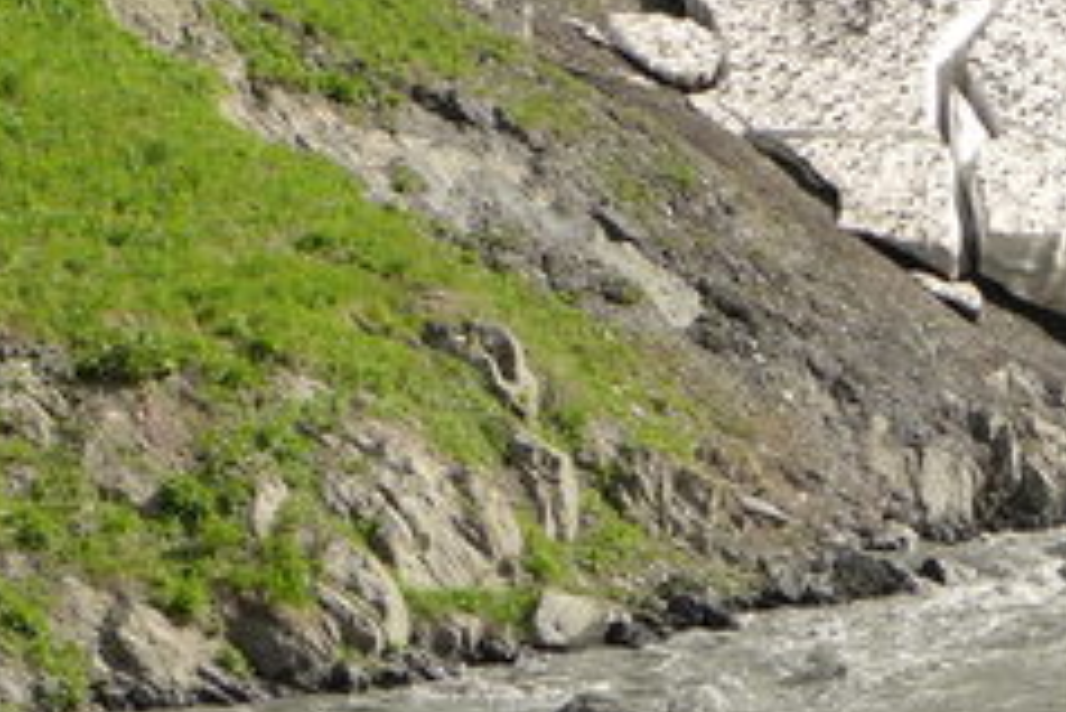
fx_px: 4918
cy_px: 488
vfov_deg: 8.3
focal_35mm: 166
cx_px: 1588
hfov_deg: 11.8
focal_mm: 10.8
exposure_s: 1/1300
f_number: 2.8
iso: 125
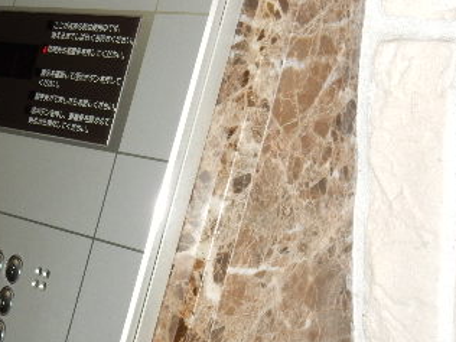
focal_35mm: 87
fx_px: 1146
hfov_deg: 22.1
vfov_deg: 16.9
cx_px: 74
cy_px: 218
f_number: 4.2
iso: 200
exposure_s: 1/30
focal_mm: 7.6
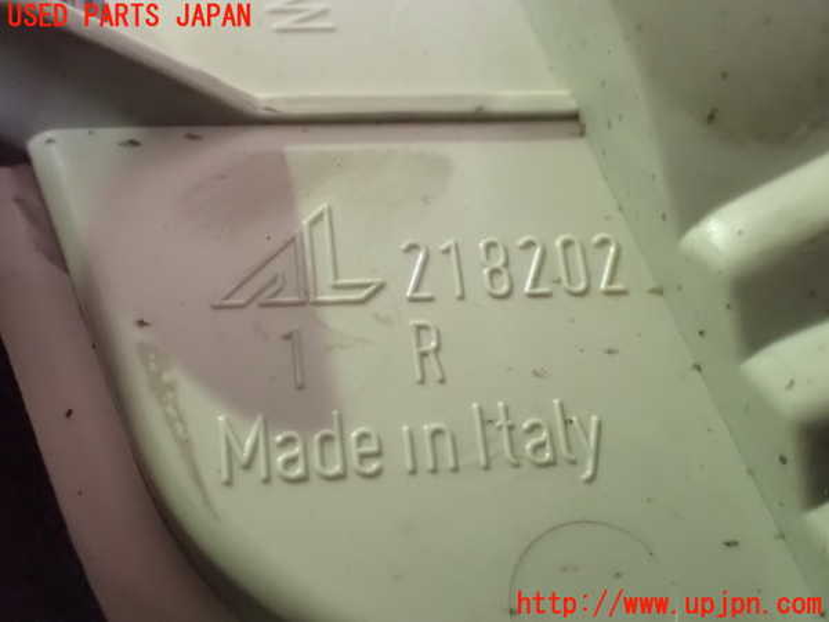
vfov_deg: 27.0
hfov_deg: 35.5
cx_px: 414
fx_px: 1293
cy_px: 311
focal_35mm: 54
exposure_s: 1/40
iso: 1600
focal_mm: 9.65
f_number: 3.3
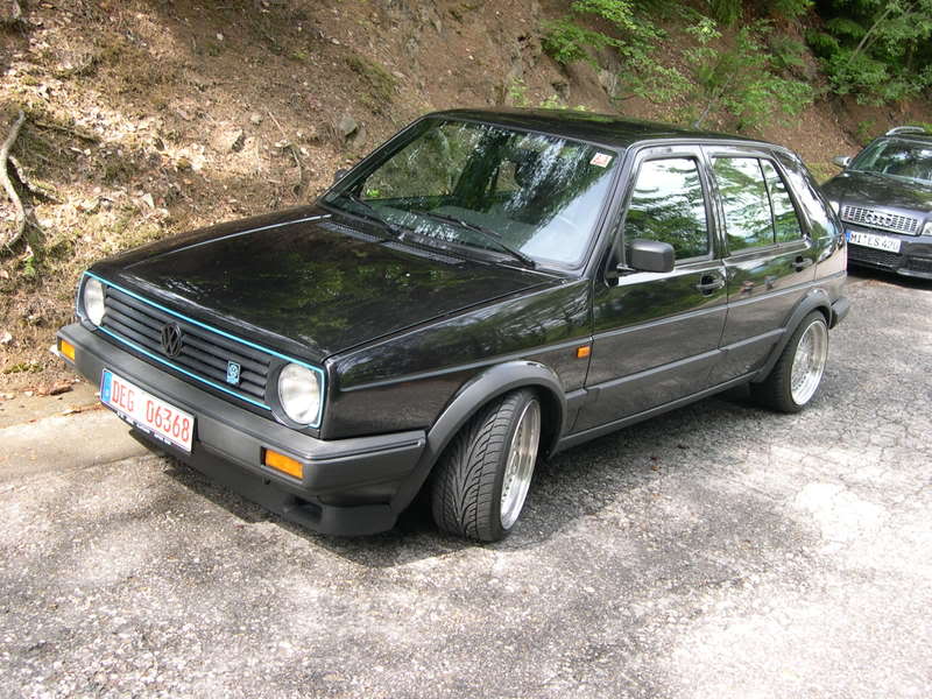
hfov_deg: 49.0
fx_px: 1023
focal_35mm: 38
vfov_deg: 37.7
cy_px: 350
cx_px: 466
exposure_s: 1/147
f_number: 2.8
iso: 100
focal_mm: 8
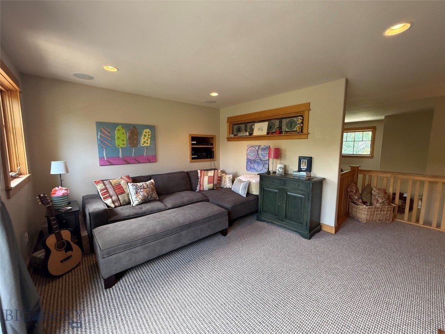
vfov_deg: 85.7
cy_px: 167
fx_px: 180
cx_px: 222
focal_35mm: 14
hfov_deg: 102.1
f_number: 2.2
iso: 320
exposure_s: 1/120
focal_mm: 2.22
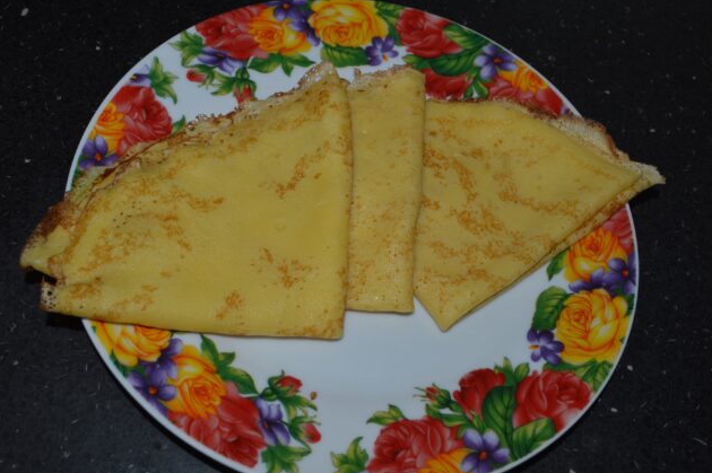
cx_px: 338
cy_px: 238
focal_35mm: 40
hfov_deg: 48.5
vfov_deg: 33.3
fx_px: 790
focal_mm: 24
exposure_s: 1/60
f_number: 8
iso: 100
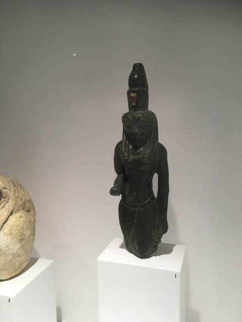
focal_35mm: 29
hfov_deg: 48.3
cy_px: 161
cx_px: 121
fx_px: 270
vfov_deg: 61.6
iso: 40
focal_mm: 4.15
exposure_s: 1/33
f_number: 2.2
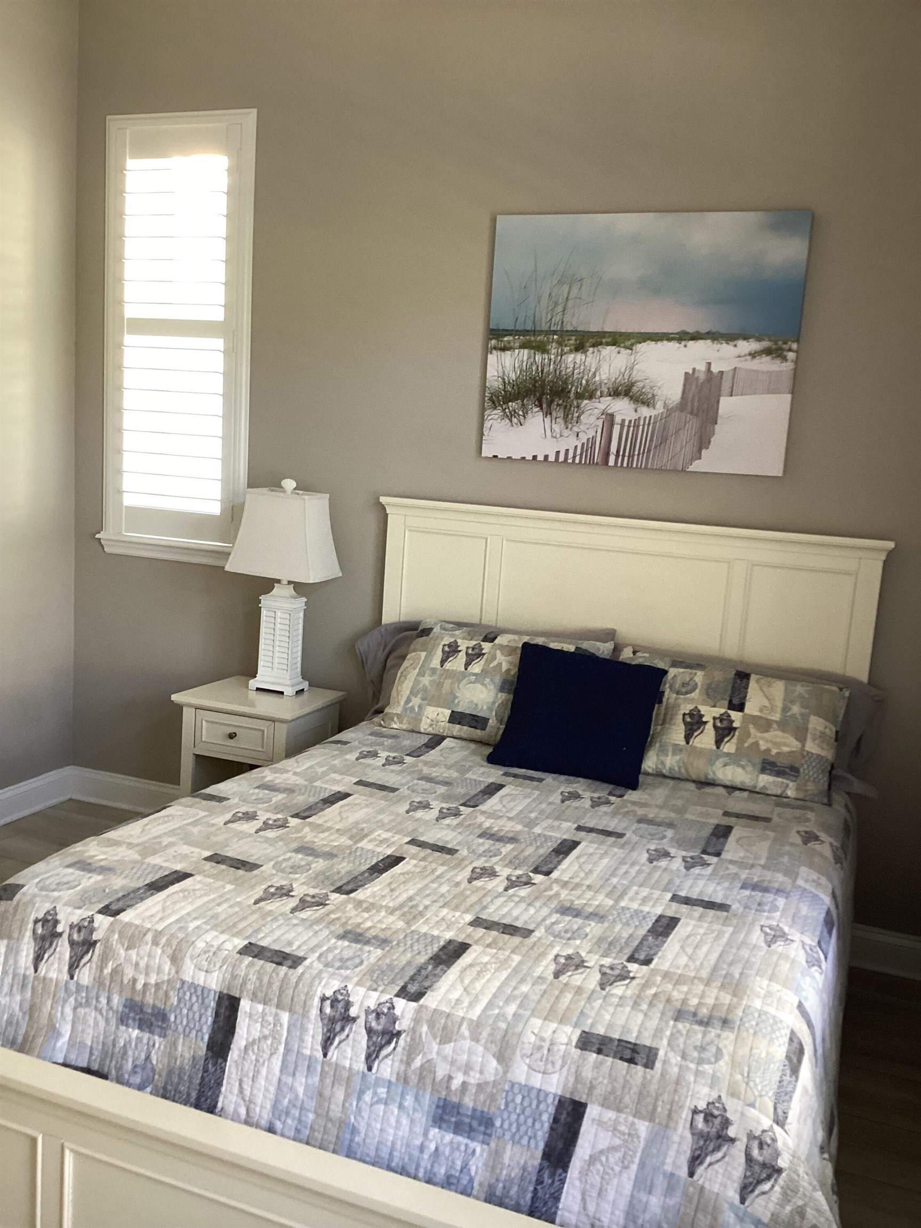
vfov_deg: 58.4
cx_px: 460
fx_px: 1100
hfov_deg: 45.4
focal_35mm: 31
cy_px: 614
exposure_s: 1/60
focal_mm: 3.3
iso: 125
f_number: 2.4
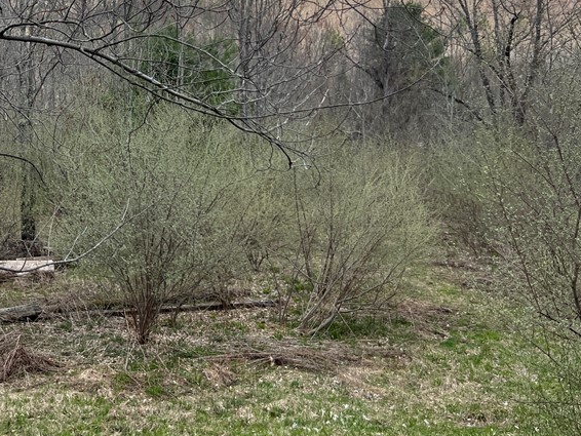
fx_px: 789
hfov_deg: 39.0
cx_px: 125
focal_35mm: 47
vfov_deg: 29.8
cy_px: 56
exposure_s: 1/2024
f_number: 1.6
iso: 50
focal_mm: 5.1
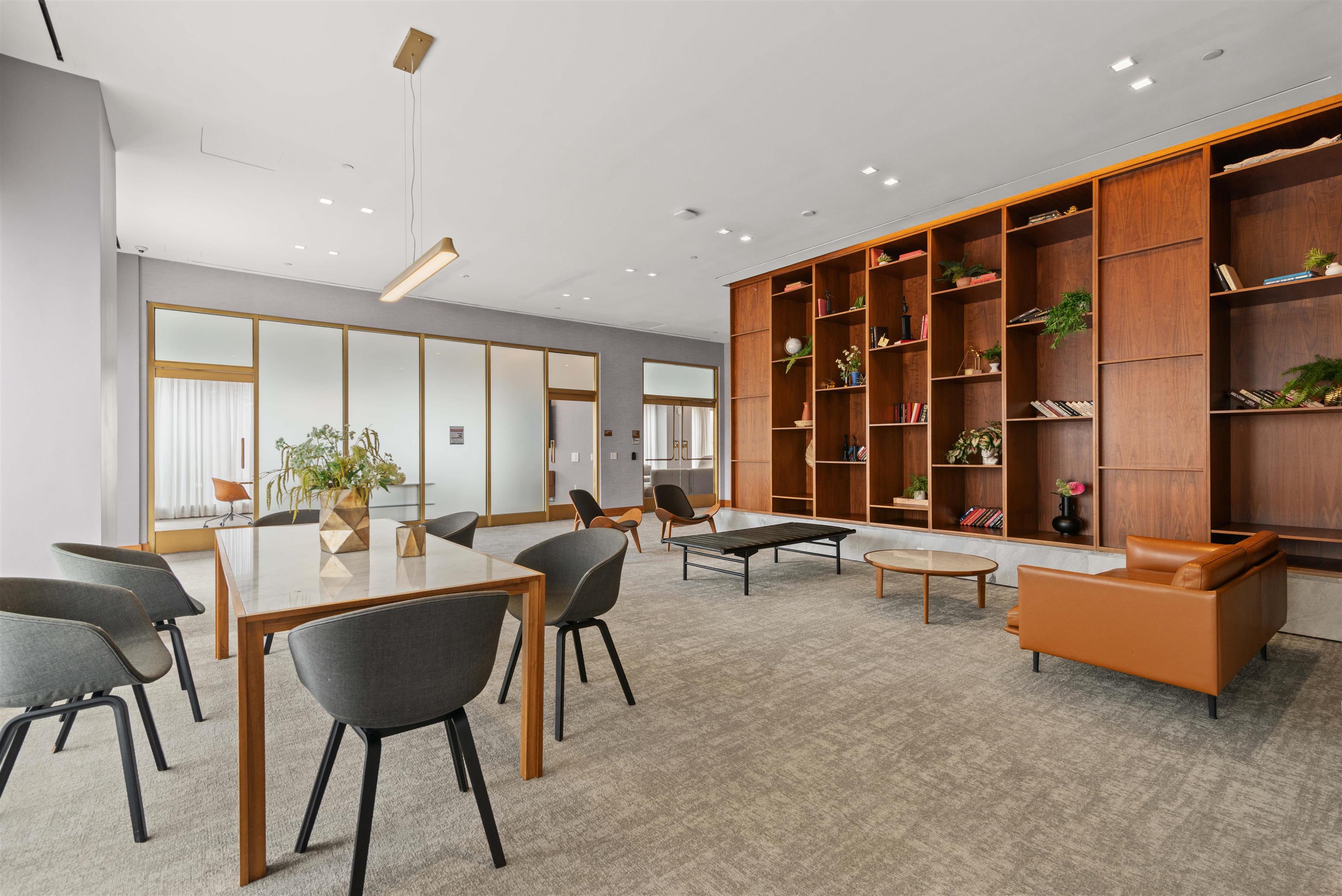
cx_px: 671
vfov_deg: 73.8
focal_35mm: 16
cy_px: 448
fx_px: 597
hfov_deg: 96.7
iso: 400
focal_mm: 16
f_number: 8
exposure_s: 1/8
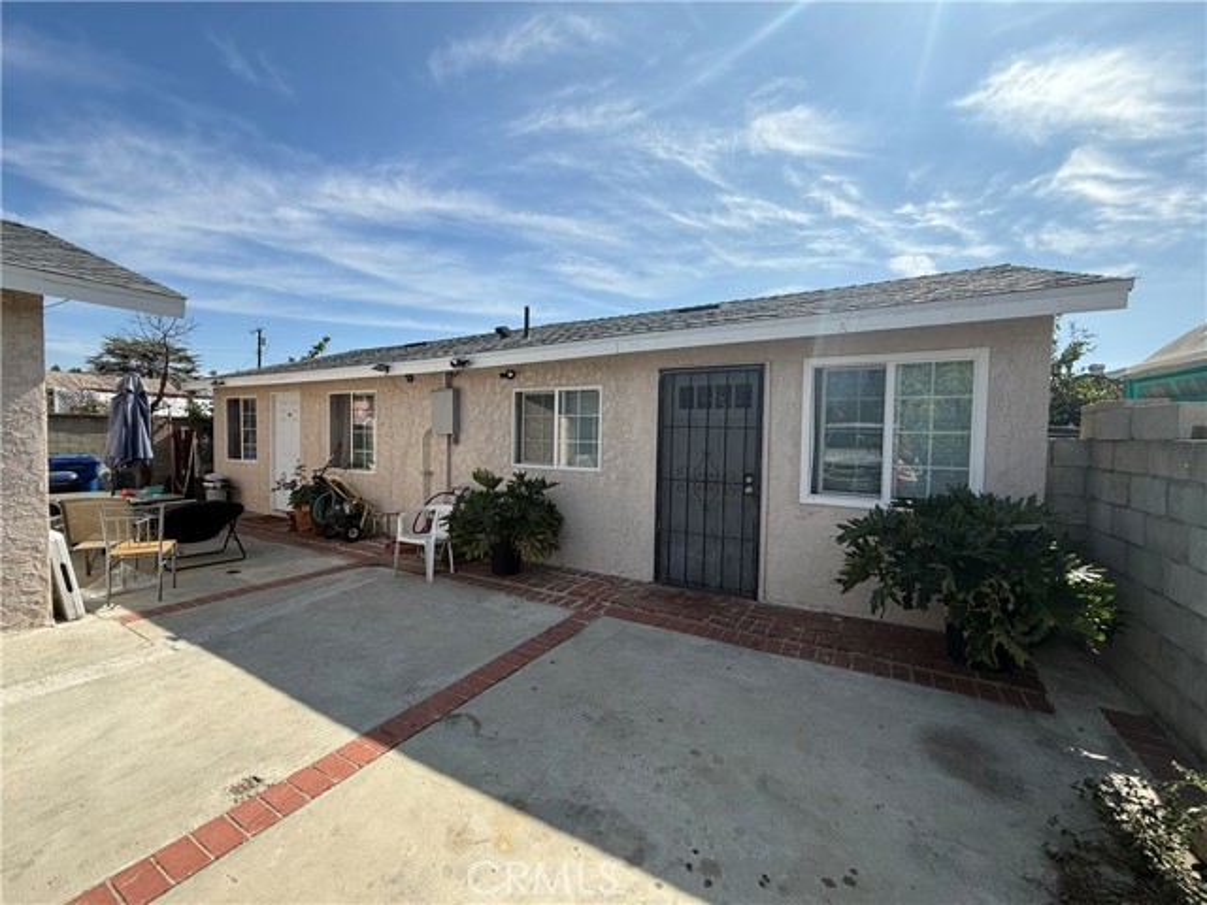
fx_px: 488
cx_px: 604
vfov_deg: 85.7
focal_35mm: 14
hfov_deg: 102.1
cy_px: 452
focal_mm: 2.22
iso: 50
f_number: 2.2
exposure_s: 1/2024
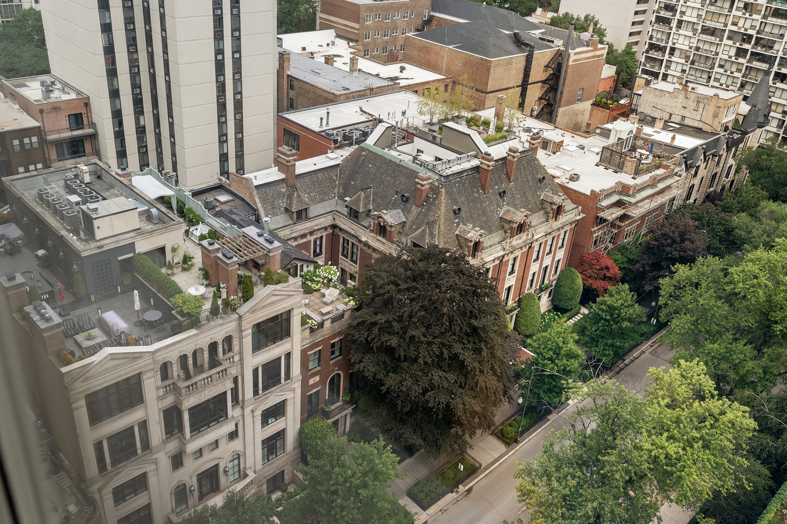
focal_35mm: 30
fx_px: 655
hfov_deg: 62.0
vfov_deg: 43.6
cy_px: 262
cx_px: 394
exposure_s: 1/800
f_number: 7.1
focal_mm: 30
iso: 800
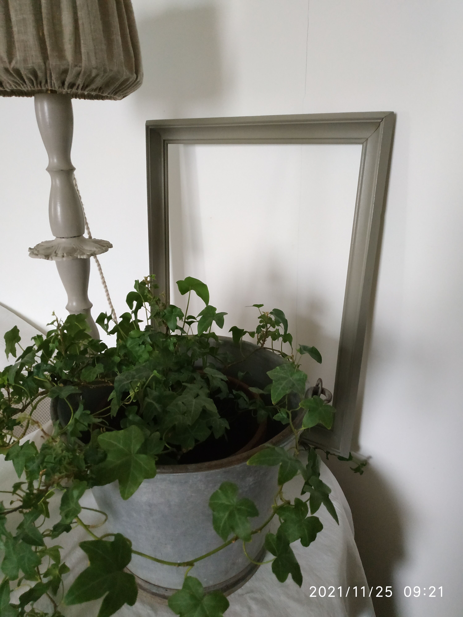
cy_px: 308
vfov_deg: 71.6
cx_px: 232
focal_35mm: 24
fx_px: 428
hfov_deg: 56.8
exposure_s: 1/20
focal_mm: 3.94
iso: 1250
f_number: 1.9
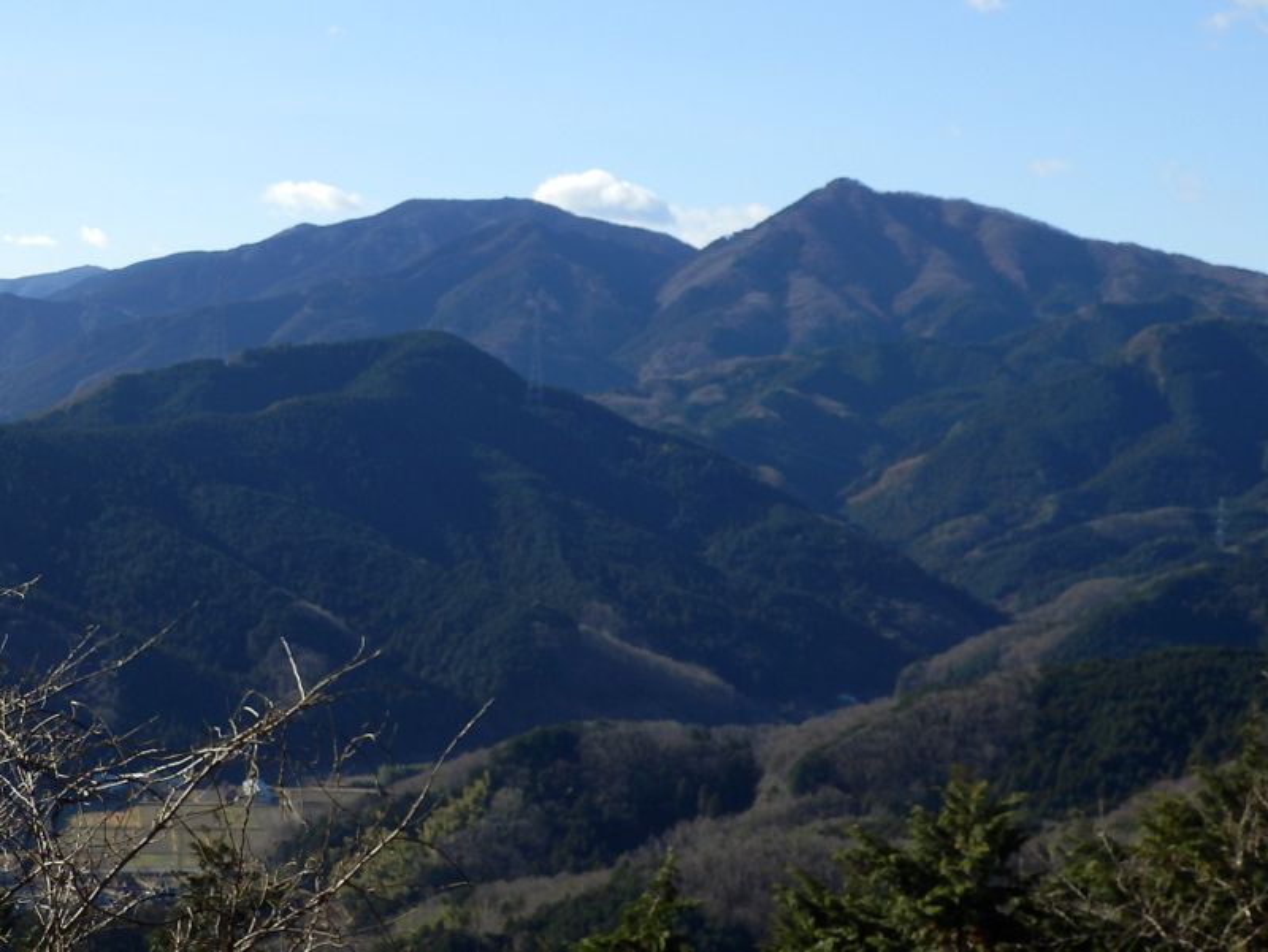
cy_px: 476
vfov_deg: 25.7
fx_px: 2089
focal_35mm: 57
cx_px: 634
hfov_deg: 33.8
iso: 80
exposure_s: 1/500
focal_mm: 10
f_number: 4.5
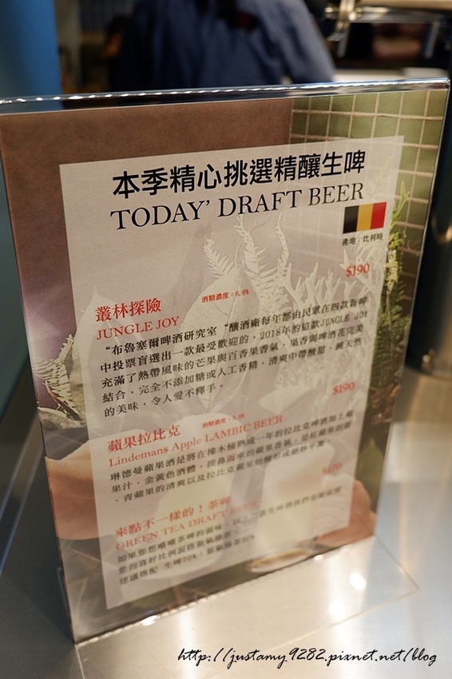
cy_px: 340
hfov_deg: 43.6
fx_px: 565
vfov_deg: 61.9
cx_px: 226
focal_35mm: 30
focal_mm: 20.1
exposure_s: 1/42
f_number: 3.8
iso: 640
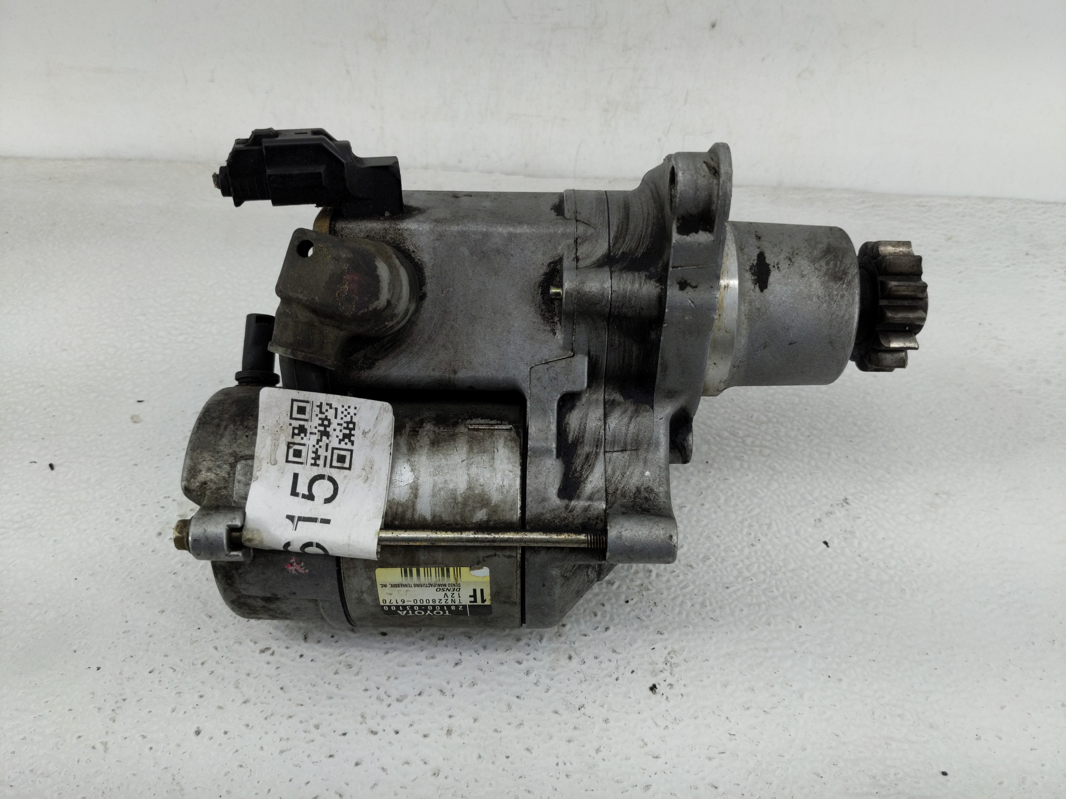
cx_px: 533
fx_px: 770
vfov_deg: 54.9
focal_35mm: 25
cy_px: 400
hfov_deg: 69.4
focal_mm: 4.38
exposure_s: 1/144
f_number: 1.73
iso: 55
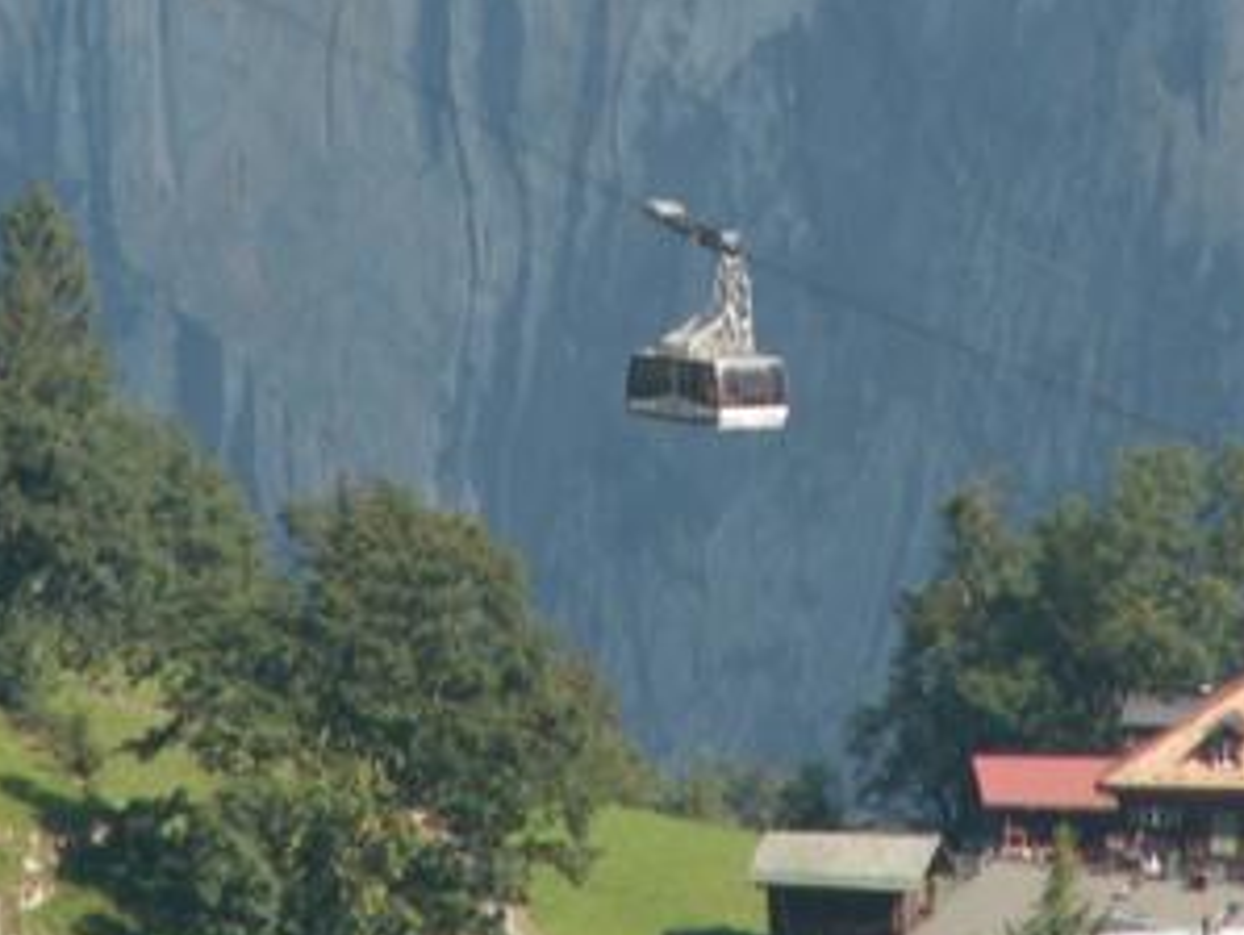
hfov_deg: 2.3
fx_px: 31650
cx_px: 689
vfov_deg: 1.7
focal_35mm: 880
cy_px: 246
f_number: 6.3
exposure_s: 1/125
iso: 50
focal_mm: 67.95
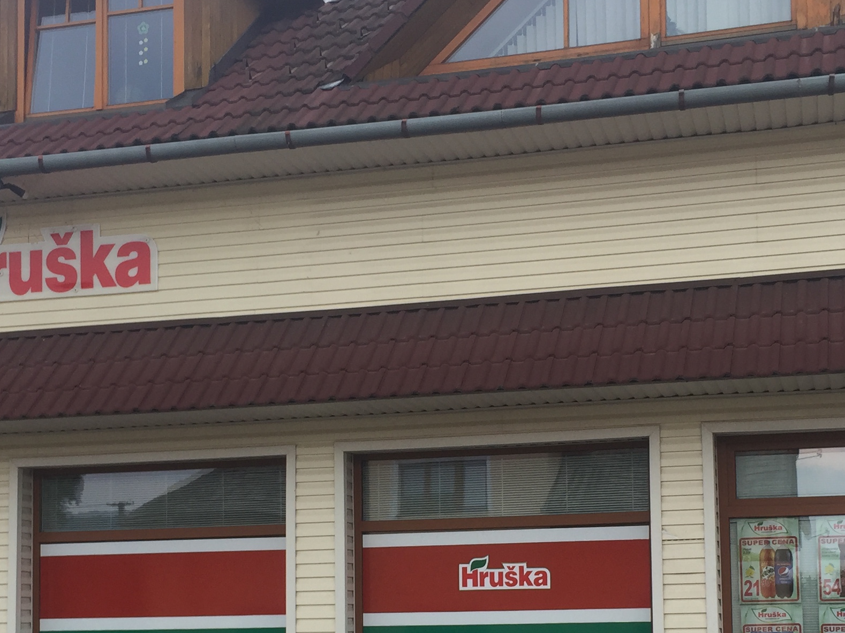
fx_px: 1464
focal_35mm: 60
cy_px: 529
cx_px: 450
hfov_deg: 32.2
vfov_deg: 23.9
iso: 32
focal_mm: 4.15
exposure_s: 1/249
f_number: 2.2
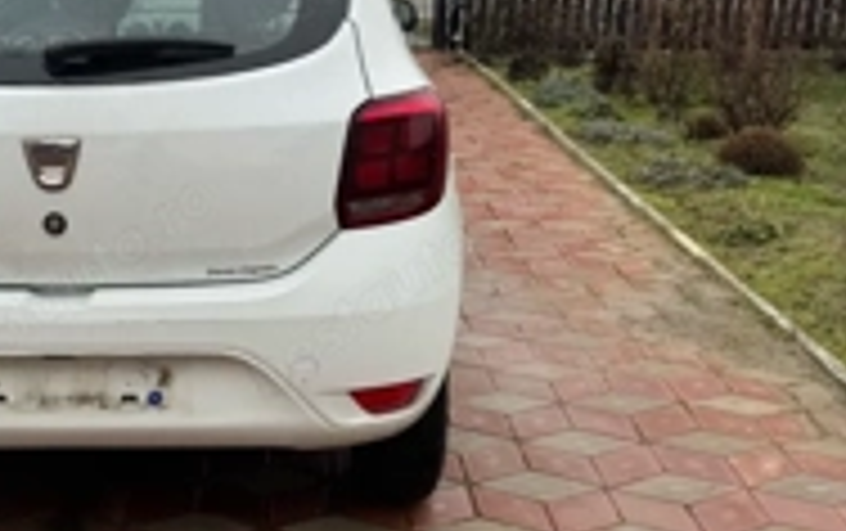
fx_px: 1247
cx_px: 176
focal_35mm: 54
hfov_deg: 36.3
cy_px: 346
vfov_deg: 24.0
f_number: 1.78
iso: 80
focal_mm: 6.76
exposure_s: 1/460
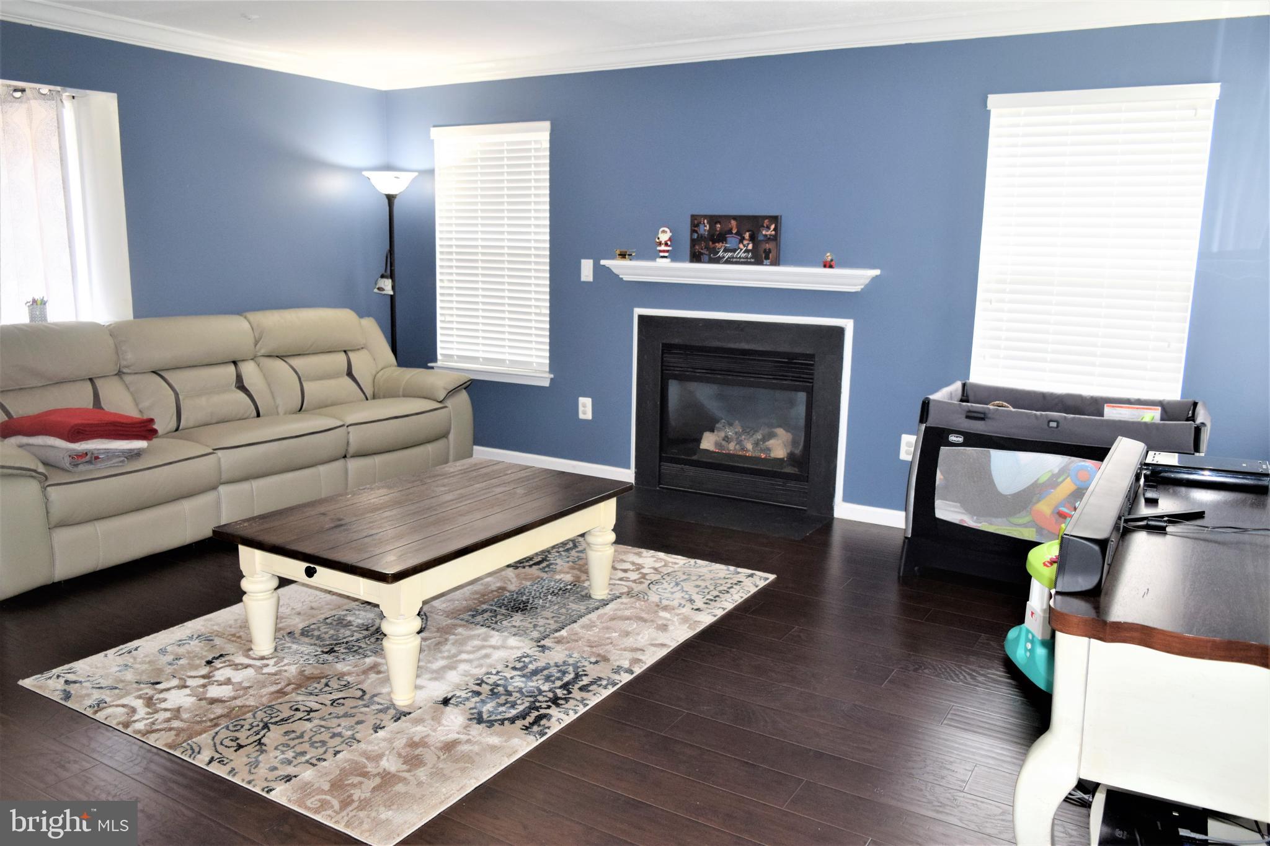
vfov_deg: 47.9
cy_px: 423
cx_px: 635
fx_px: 952
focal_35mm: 27
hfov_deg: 67.4
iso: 800
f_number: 4.5
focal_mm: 18
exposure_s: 1/80
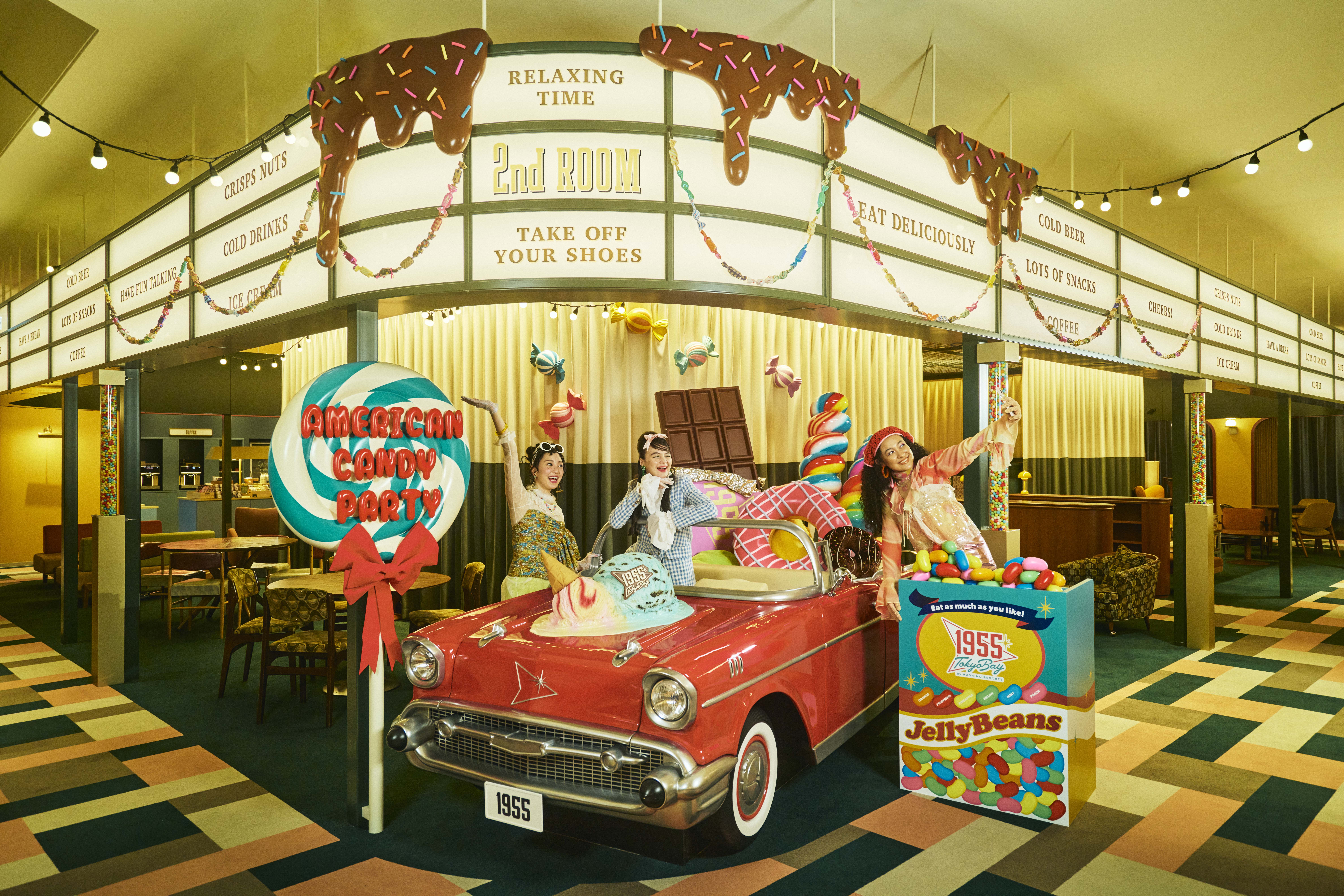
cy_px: 448
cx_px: 672
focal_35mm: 24
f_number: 4
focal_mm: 24
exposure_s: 1/100
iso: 800
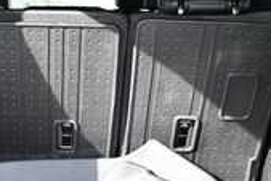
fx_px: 535
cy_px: 129
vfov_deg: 19.1
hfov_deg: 27.8
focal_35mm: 71
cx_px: 50
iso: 800
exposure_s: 1/250
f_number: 5.6
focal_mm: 20
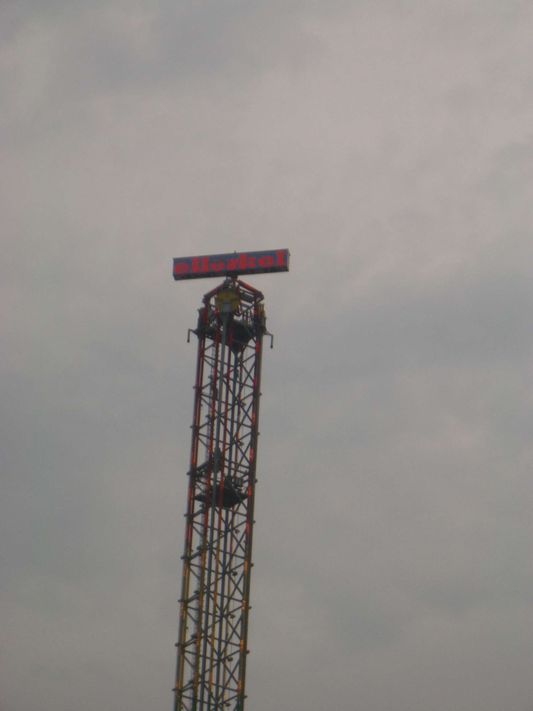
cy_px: 356
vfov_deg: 18.7
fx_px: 2156
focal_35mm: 105
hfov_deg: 14.1
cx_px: 266
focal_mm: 17.4
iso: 50
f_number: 4.8
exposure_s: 1/160
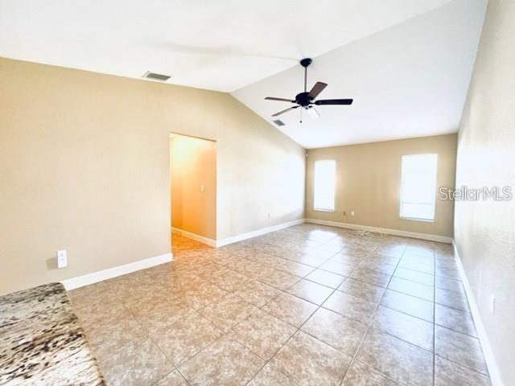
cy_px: 193
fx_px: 193
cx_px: 258
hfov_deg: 106.2
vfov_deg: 89.9
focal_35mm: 13
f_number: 1.8
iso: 125
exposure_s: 1/60
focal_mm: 1.57
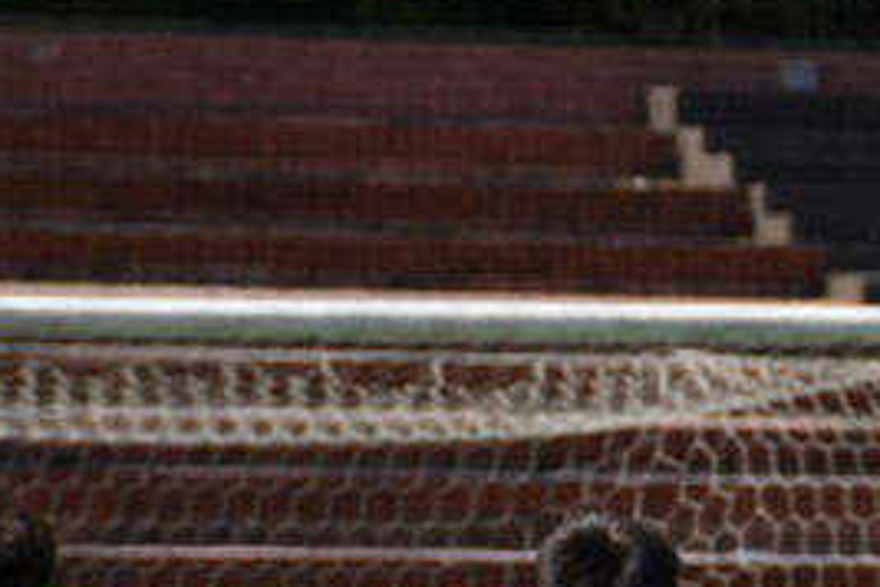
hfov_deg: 3.1
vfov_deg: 2.0
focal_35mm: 674
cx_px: 1121
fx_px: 16474
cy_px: 557
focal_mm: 100
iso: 100
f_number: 5.6
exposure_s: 1/500
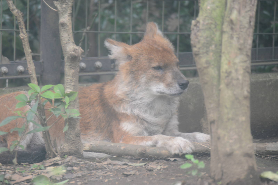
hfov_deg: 3.4
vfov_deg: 2.3
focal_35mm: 600
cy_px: 92
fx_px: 4635
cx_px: 139
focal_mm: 600
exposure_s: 1/15
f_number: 6.3
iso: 1000
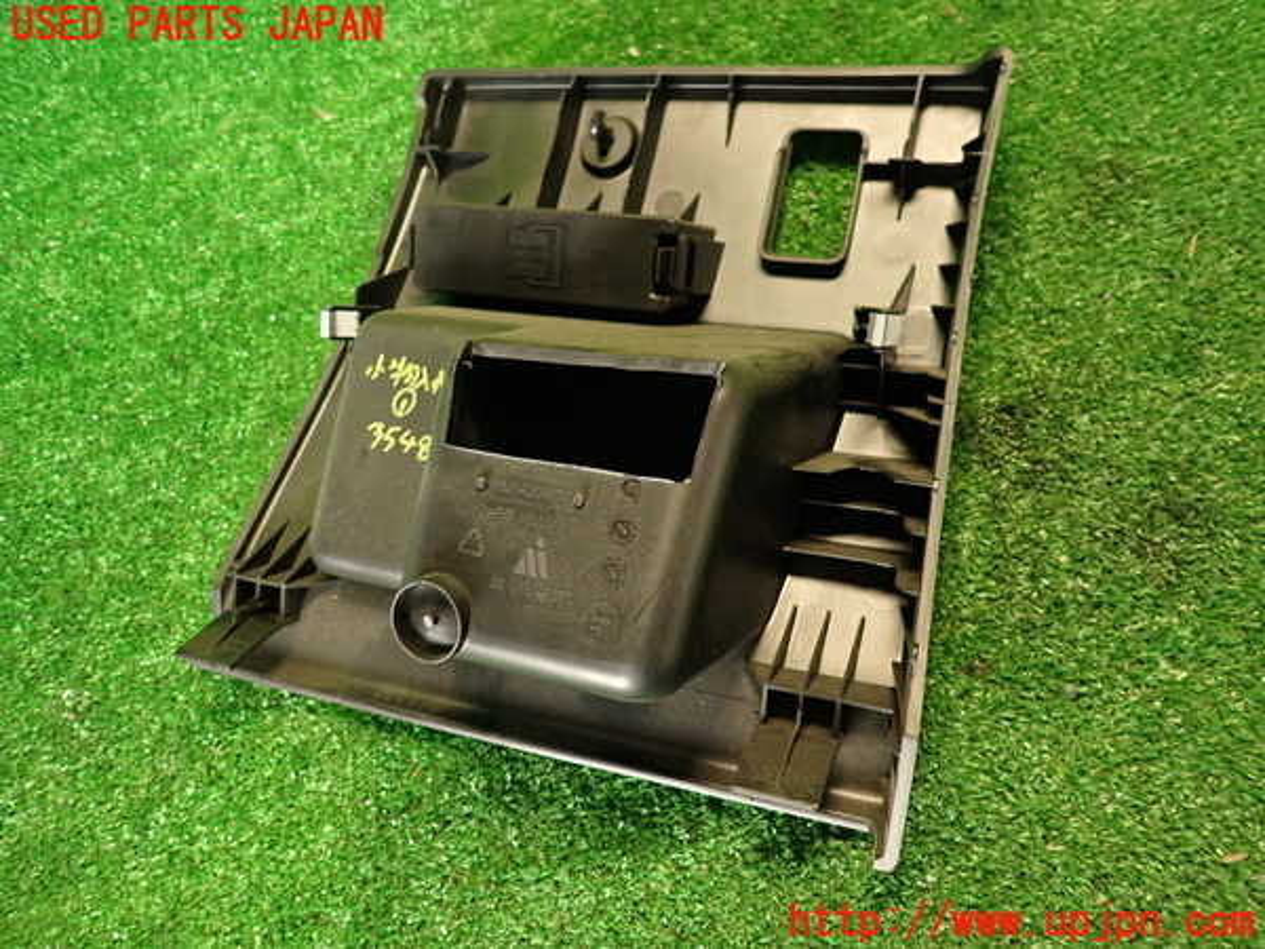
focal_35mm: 25
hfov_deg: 69.4
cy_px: 474
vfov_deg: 54.9
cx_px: 632
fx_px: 914
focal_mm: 4.5
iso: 320
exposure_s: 1/30
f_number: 2
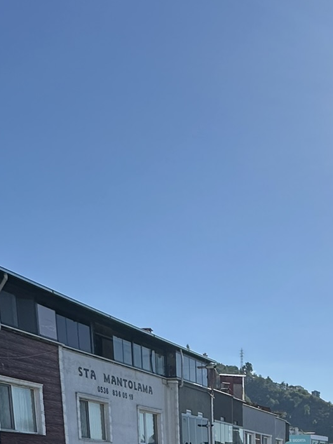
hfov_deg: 31.5
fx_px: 526
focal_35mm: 41
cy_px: 576
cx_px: 360
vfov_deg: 33.5
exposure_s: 1/2257
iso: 50
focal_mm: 2.22
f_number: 2.2
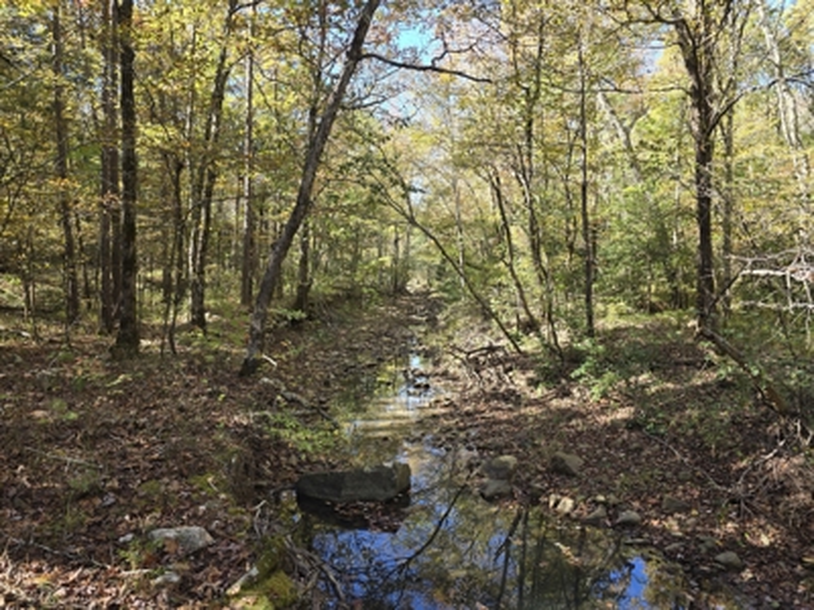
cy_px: 305
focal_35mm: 23
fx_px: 541
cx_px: 407
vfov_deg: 58.9
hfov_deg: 73.9
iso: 40
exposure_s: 1/180
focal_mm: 6.3
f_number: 1.7
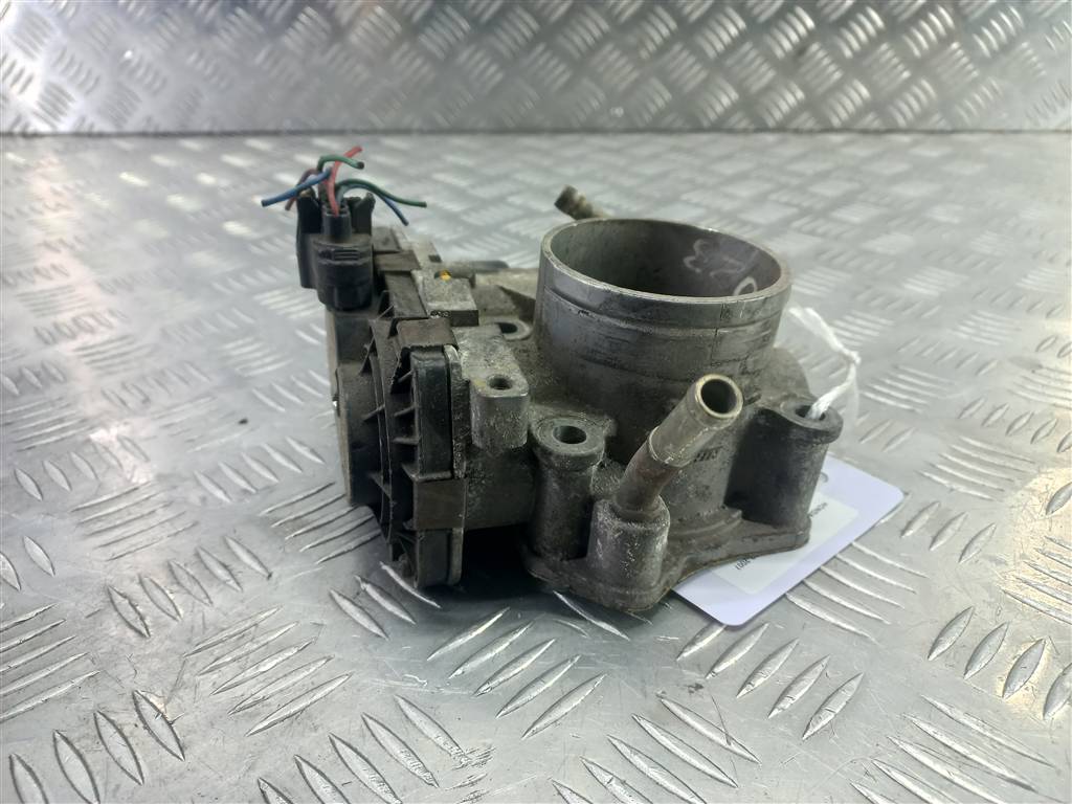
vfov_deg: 54.9
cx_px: 536
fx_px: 774
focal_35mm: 25
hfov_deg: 69.4
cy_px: 402
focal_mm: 4.6
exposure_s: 1/50
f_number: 1.8
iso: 80
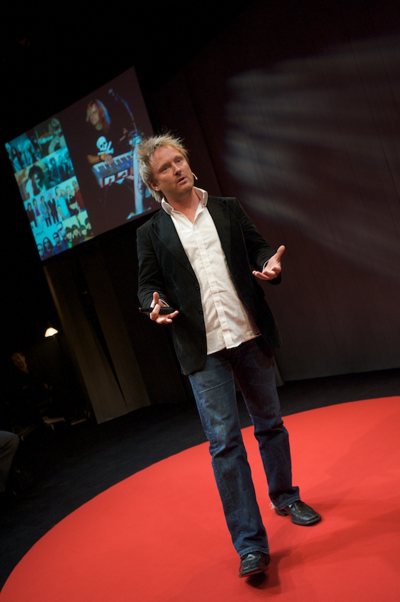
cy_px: 301
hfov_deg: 37.8
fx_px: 585
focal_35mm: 35
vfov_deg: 54.5
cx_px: 200
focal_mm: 35
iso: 1600
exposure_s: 1/160
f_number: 4.5
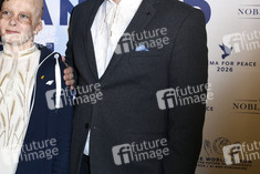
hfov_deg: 21.8
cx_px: 45
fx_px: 665
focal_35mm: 92
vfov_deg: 14.9
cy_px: 69
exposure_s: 1/250
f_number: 5.6
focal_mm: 48
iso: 500
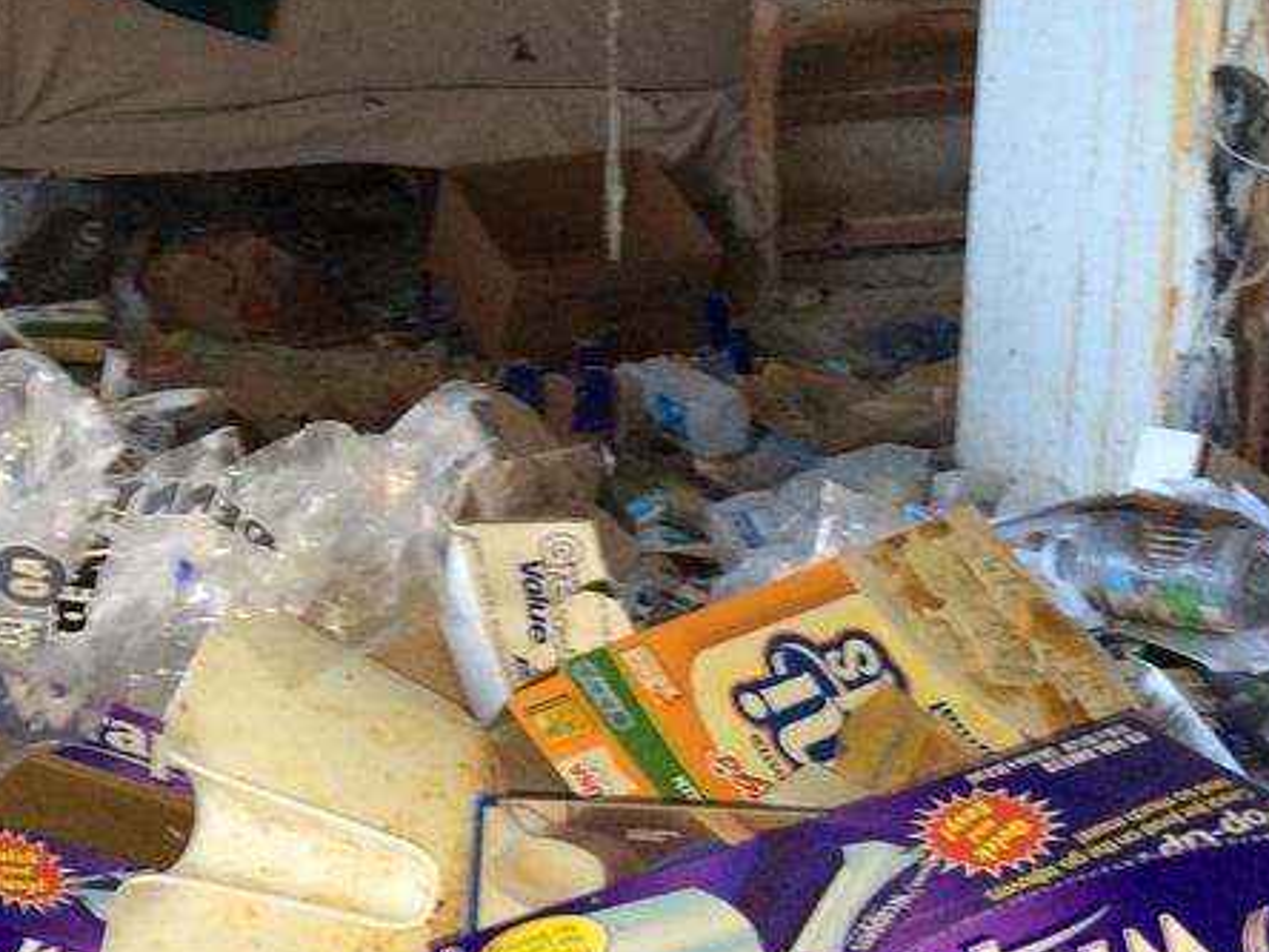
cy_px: -11
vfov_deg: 17.8
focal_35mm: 81
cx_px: 320
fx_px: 2969
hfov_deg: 23.9
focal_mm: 4.12
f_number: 2.2
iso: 160
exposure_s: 1/30
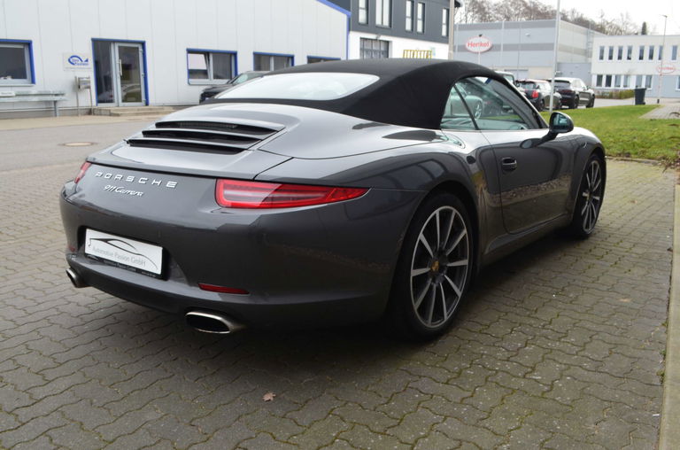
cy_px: 225
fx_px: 622
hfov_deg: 57.3
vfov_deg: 39.8
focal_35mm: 33
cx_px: 340
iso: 280
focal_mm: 22
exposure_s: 1/60
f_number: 10
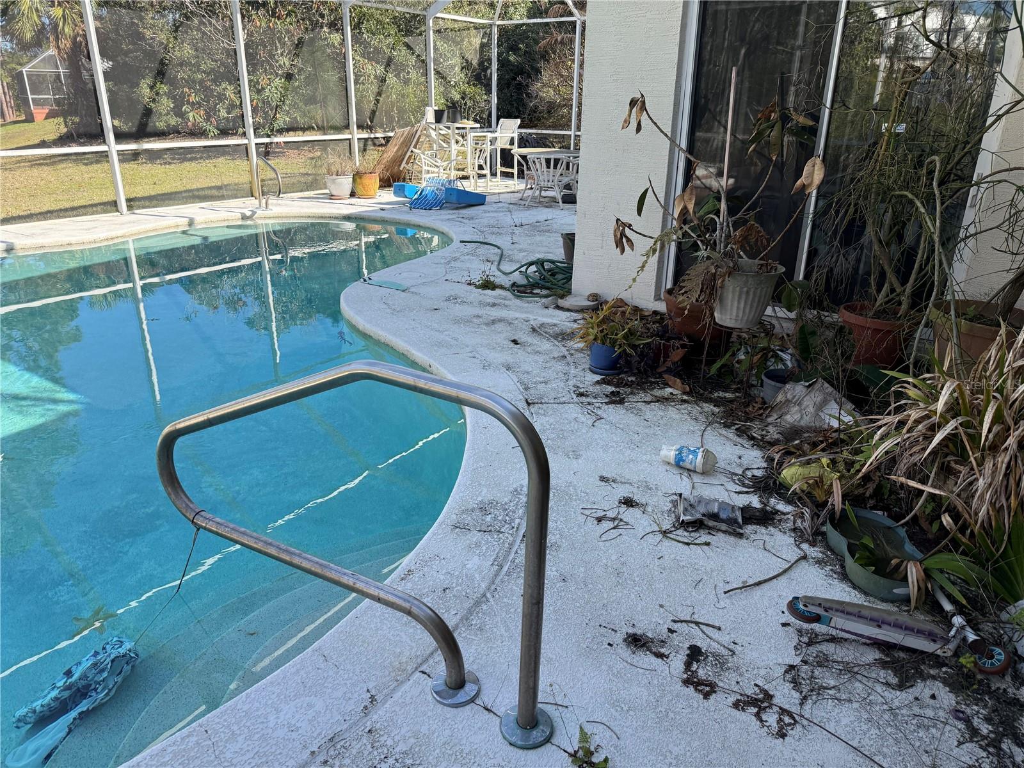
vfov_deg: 56.8
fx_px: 710
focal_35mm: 24
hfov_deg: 71.6
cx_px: 512
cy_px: 384
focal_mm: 6.76
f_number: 1.78
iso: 100
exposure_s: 1/1314
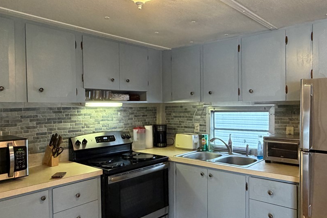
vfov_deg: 45.0
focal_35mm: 29
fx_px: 263
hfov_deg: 63.5
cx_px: 178
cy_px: 114
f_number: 2.2
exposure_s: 1/60
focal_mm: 2.22
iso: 400
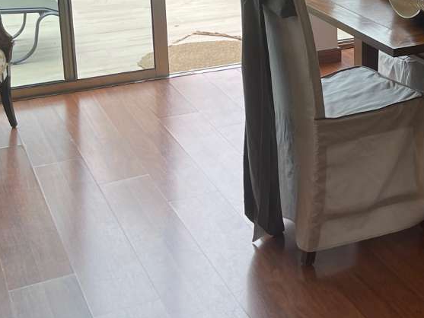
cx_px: 470
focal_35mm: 70
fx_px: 858
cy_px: -13
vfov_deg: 20.3
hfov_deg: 25.7
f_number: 1.6
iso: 32
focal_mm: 5.1
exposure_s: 1/166
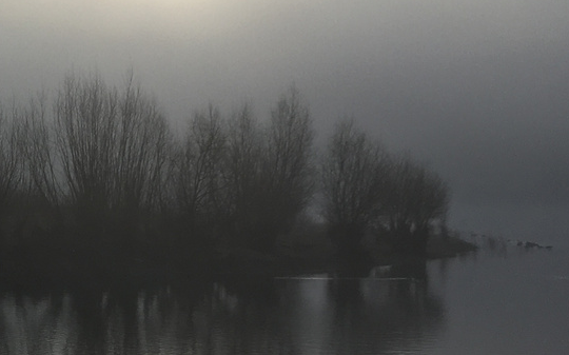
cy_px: 210
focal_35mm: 82
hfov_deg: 23.5
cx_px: -74
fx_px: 1271
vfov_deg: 15.9
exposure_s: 1/4808
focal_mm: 4.15
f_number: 2.2
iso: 25
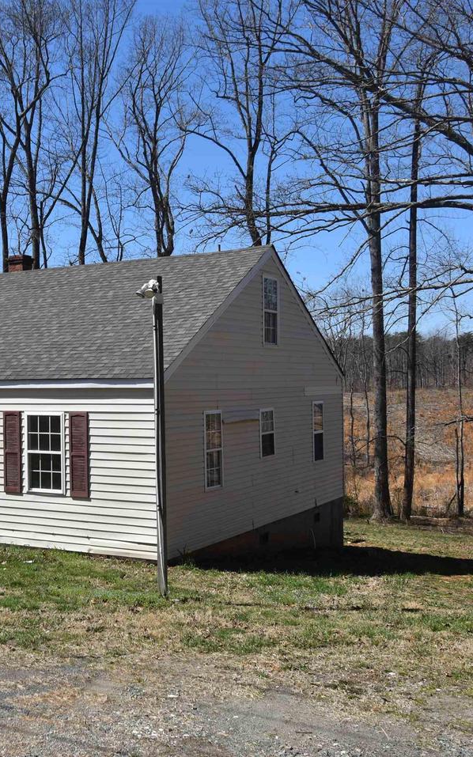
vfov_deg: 43.5
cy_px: 379
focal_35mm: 46
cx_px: -7
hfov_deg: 26.4
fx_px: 949
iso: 100
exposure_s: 1/320
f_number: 9
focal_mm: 20
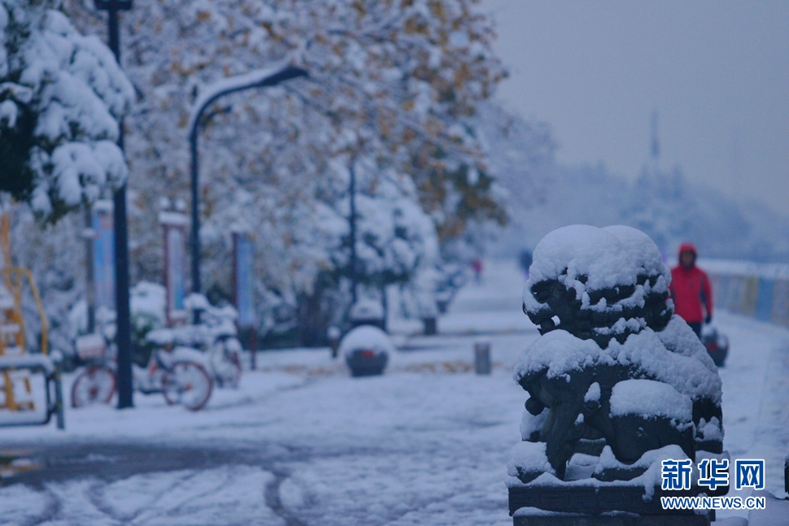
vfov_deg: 5.7
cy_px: 263
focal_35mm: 240
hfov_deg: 8.6
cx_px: 394
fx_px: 5260
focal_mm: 240
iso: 1600
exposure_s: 1/1250
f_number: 7.1
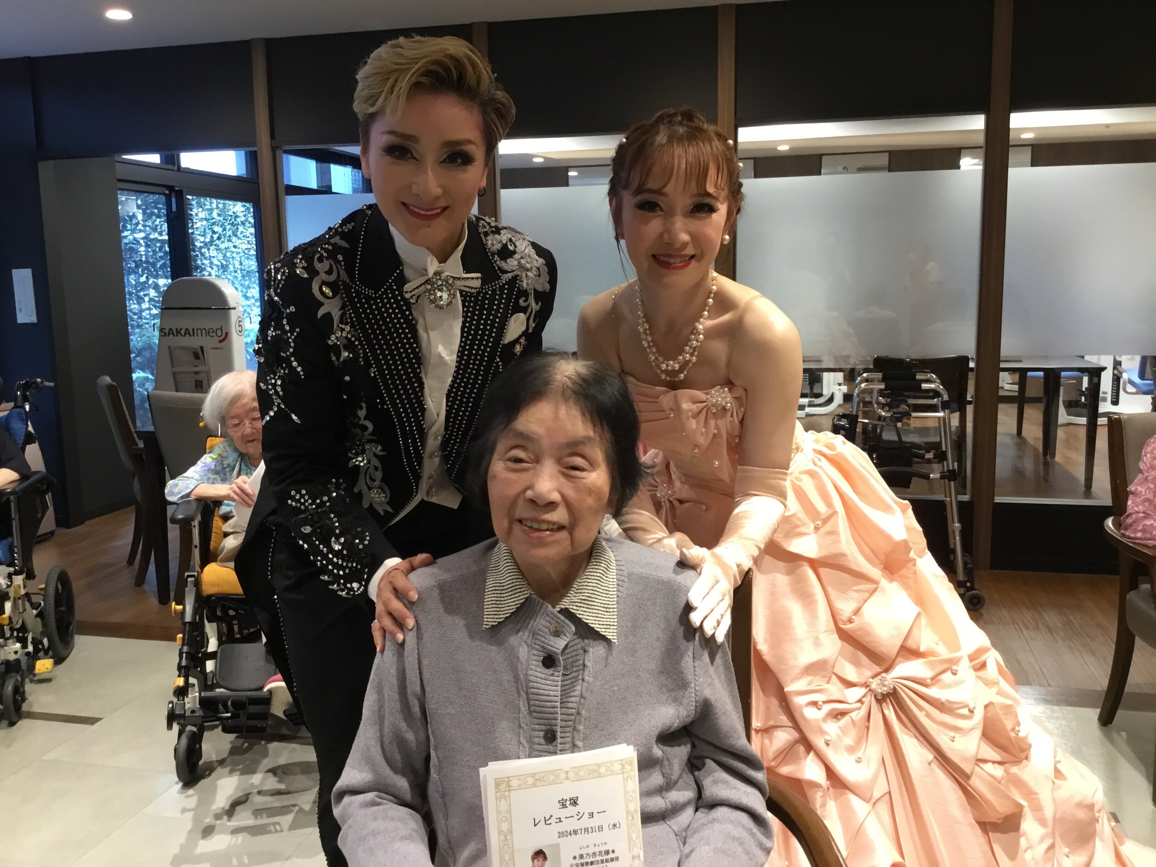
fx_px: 1035
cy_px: 434
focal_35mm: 31
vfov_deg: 45.4
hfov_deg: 58.4
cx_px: 578
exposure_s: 1/30
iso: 100
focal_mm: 3.3
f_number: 2.4
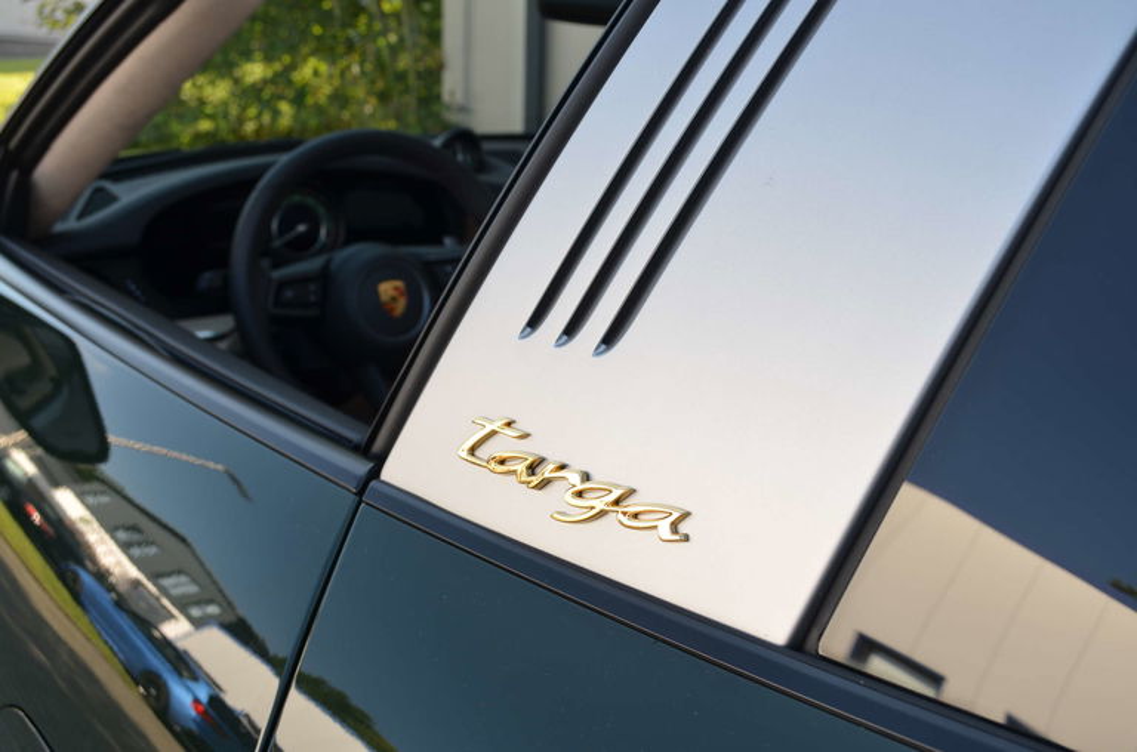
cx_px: 568
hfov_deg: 49.7
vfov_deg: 34.0
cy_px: 376
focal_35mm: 39
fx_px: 1229
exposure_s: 1/80
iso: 100
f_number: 5.6
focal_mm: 26
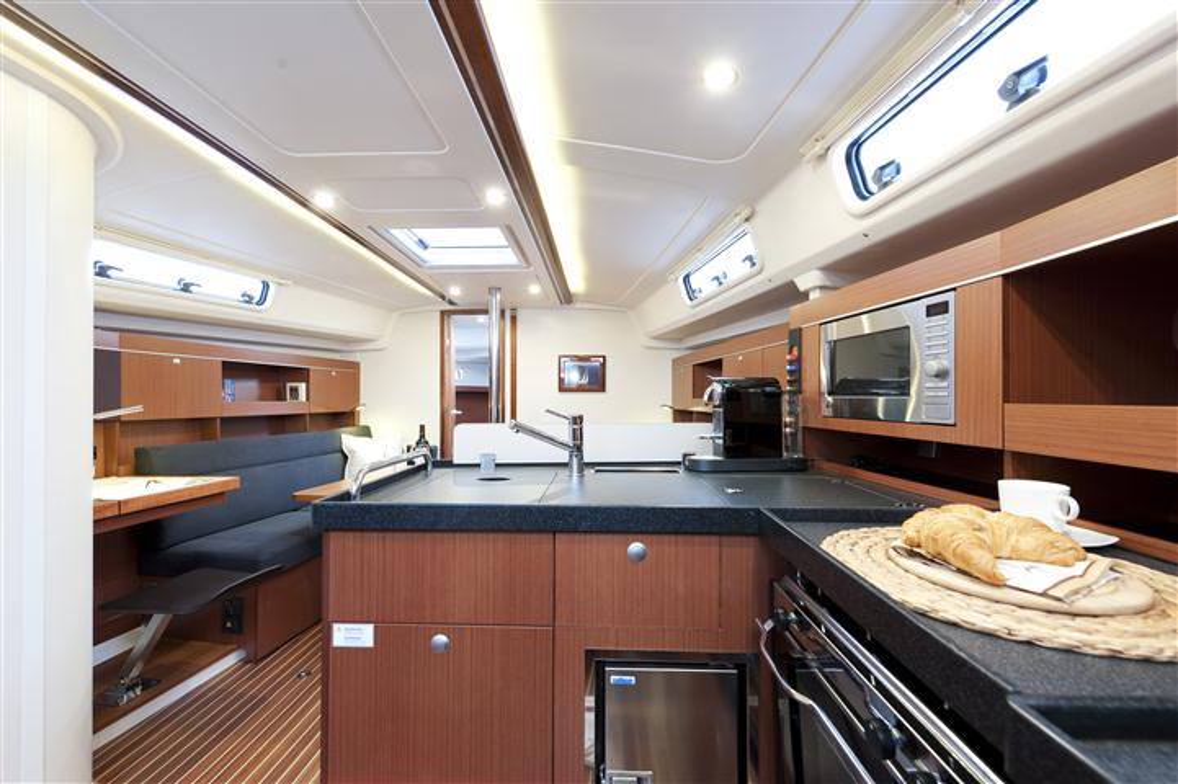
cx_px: 589
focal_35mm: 15
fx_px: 491
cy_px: 392
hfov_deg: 100.4
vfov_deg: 77.3
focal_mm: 15
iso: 200
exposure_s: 1/1.25
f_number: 8
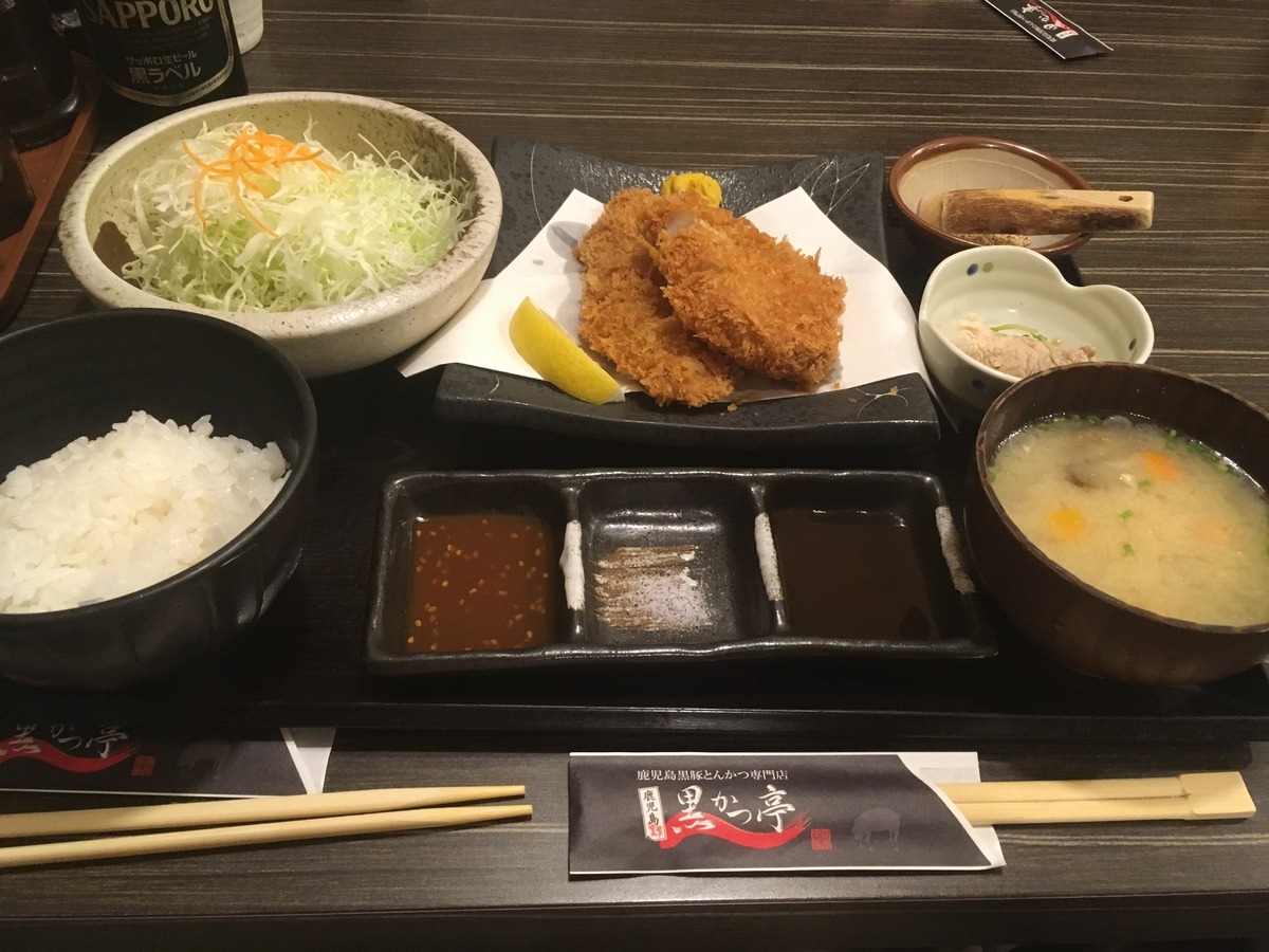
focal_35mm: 29
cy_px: 476
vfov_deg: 48.2
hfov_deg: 61.7
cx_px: 634
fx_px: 1063
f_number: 2.2
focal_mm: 4.15
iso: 160
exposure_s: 1/30
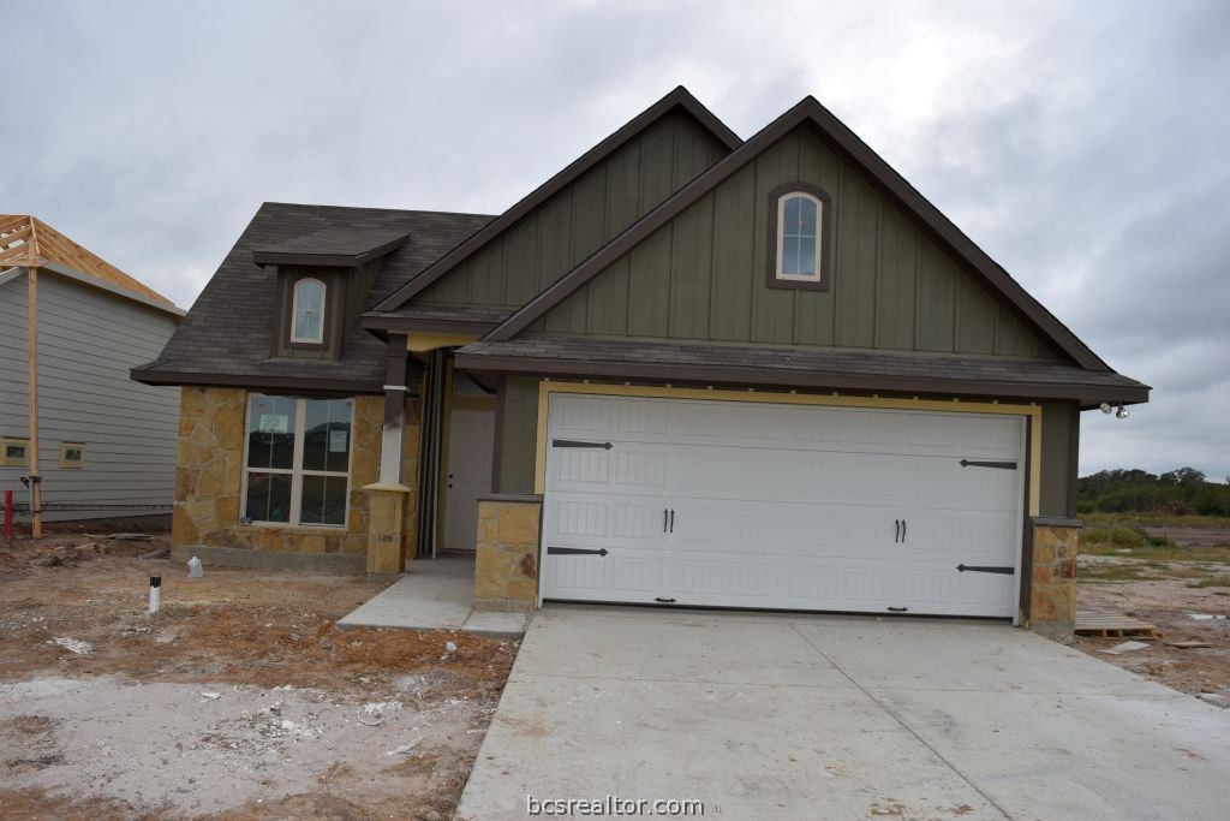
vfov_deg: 43.6
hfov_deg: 61.9
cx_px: 615
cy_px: 410
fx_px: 1025
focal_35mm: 30
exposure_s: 1/125
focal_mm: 20
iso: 100
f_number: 5.6
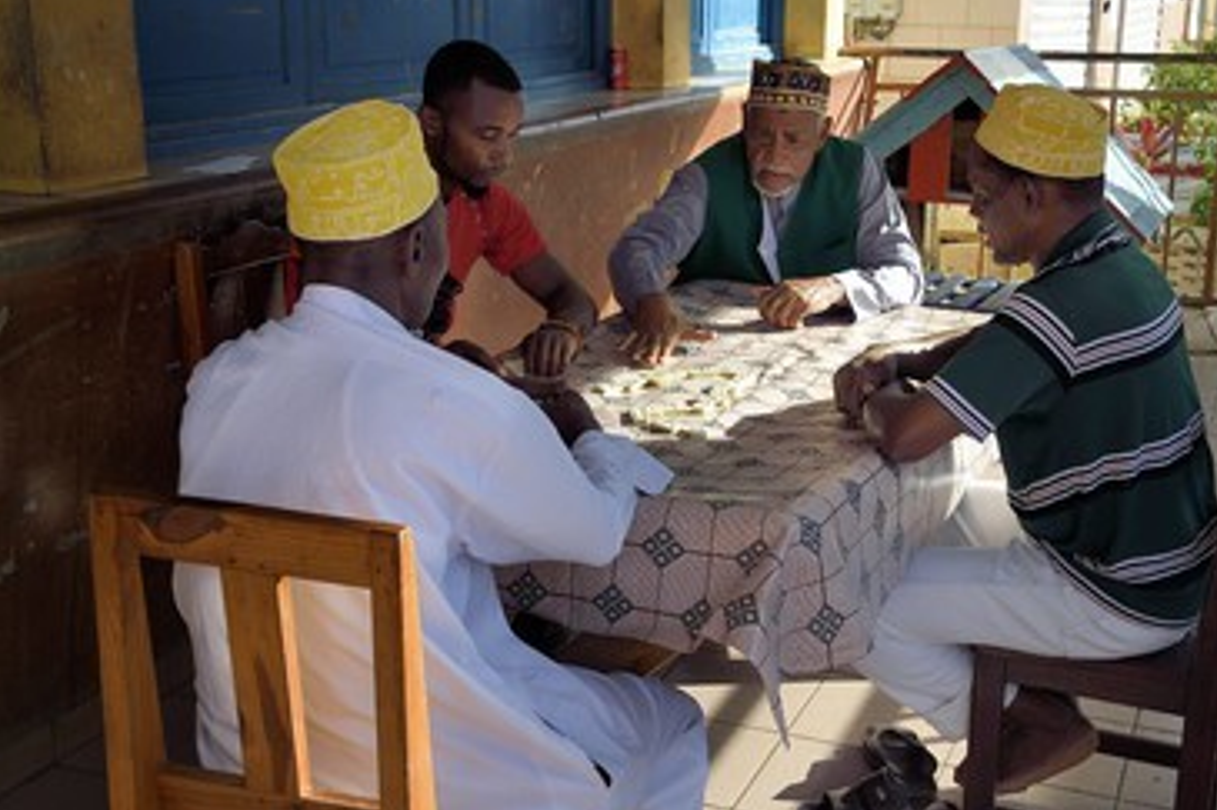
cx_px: 697
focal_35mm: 46
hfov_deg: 42.7
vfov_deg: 29.2
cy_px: 373
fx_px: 1554
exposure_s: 1/160
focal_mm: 40
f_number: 9
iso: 200
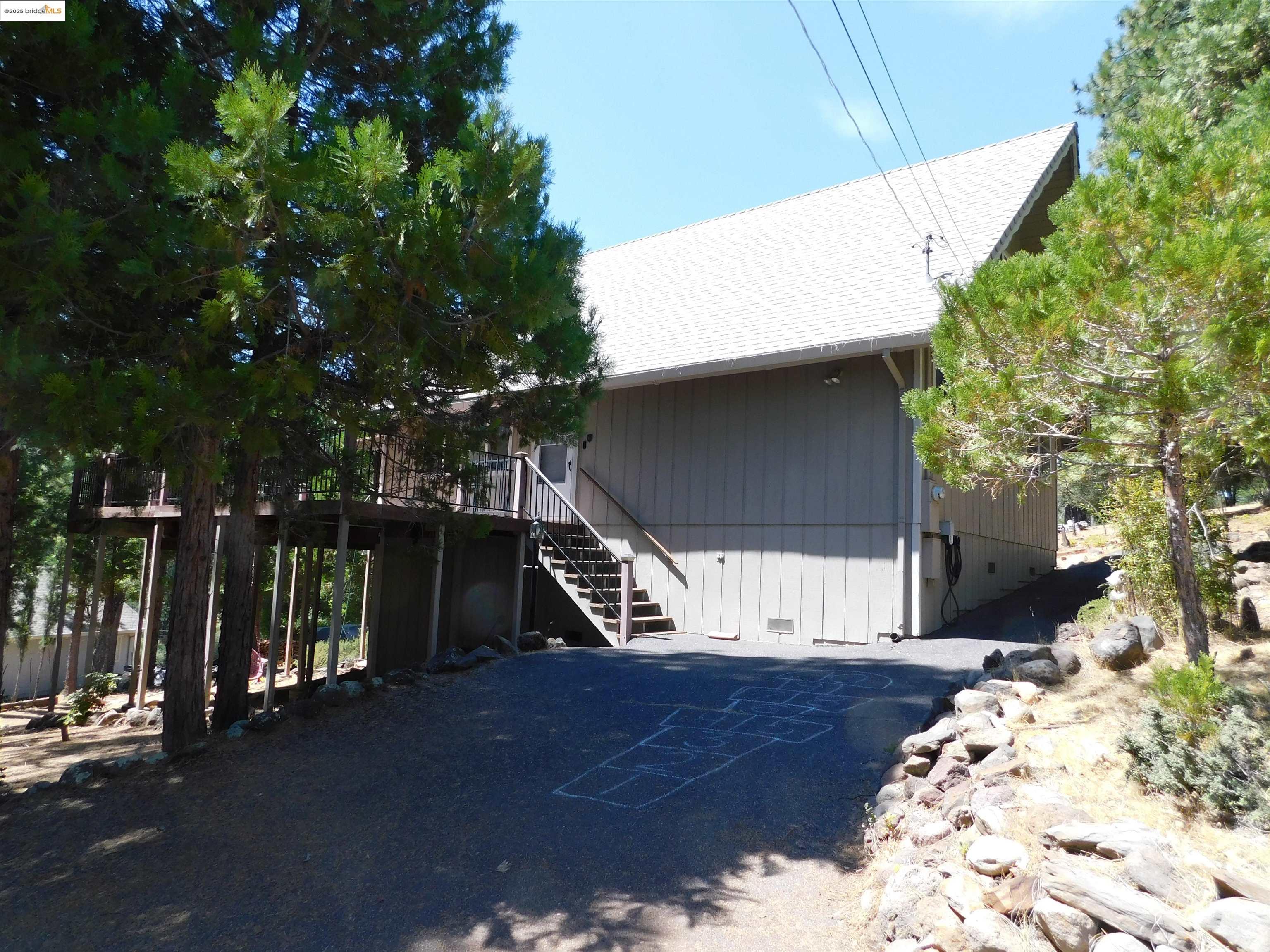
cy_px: 476
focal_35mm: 23
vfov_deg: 58.9
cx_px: 635
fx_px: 844
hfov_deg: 73.9
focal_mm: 4
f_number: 3
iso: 125
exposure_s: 1/500
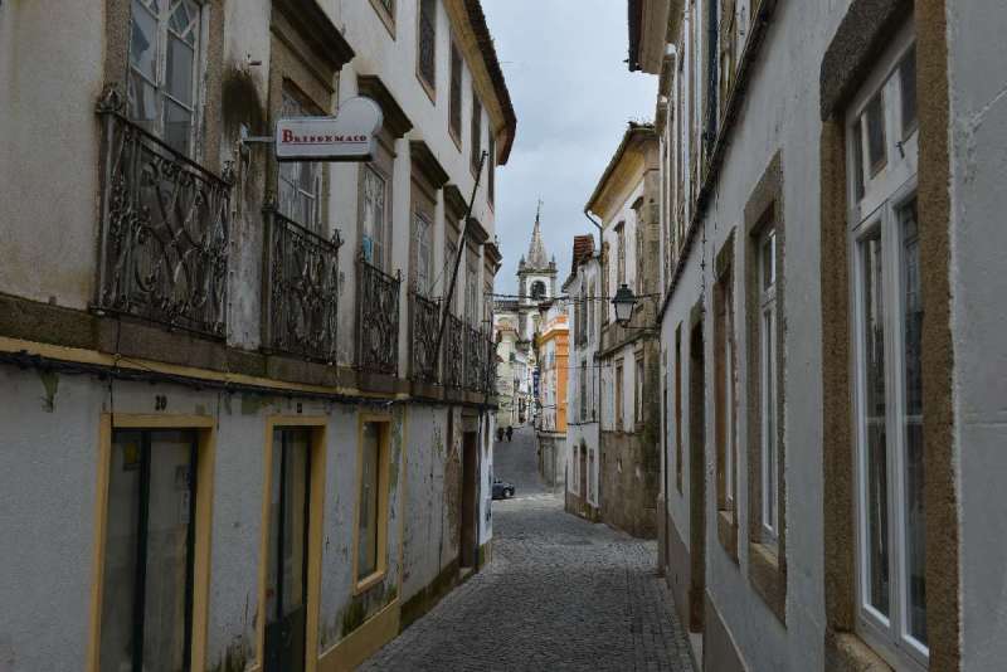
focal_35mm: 40
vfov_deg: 33.4
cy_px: 336
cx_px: 504
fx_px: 1119
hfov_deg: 48.4
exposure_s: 1/125
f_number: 10
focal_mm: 40
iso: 125
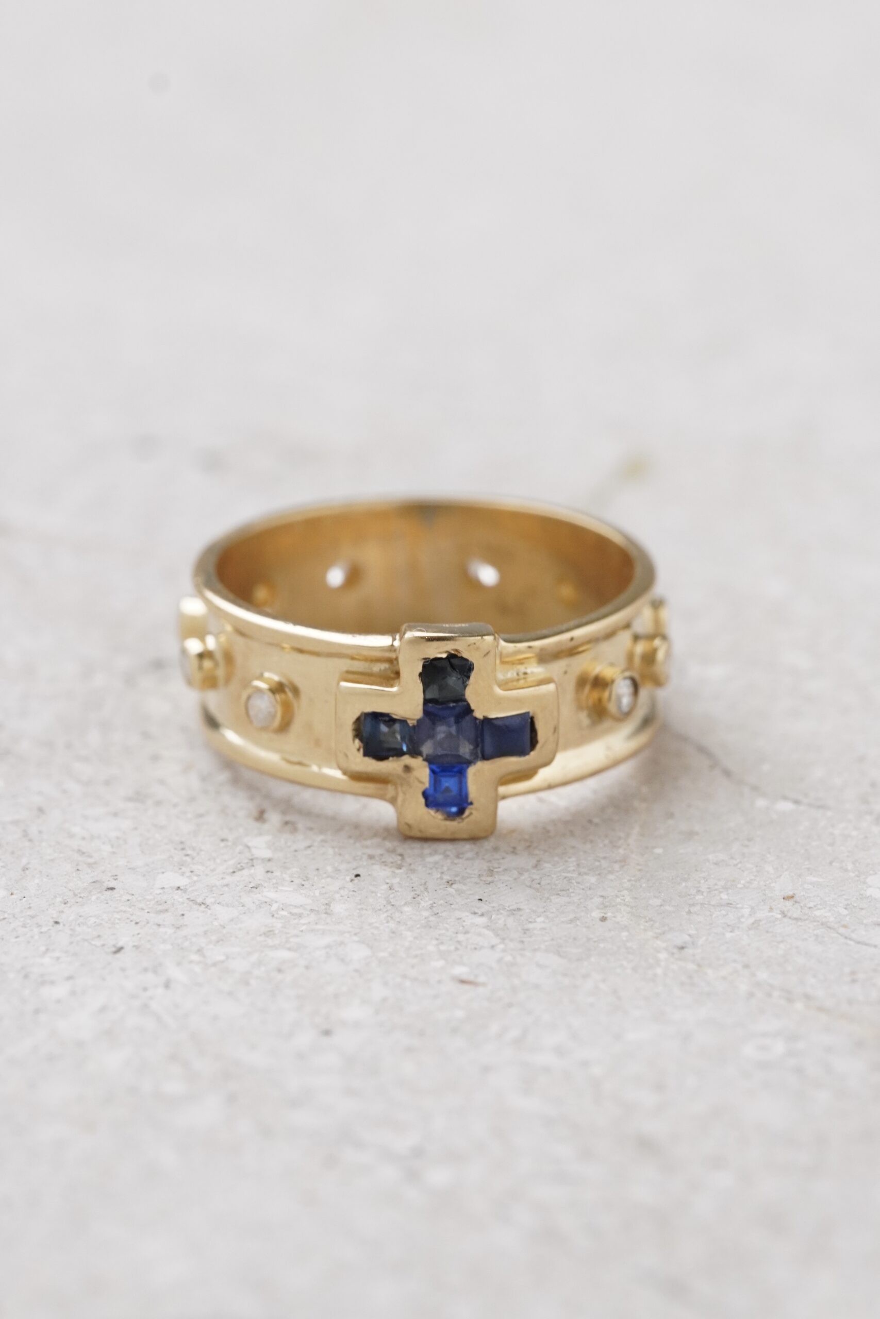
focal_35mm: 105
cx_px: 440
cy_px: 660
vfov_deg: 19.5
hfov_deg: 13.0
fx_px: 3849
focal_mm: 70
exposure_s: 1/160
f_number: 9
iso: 1250
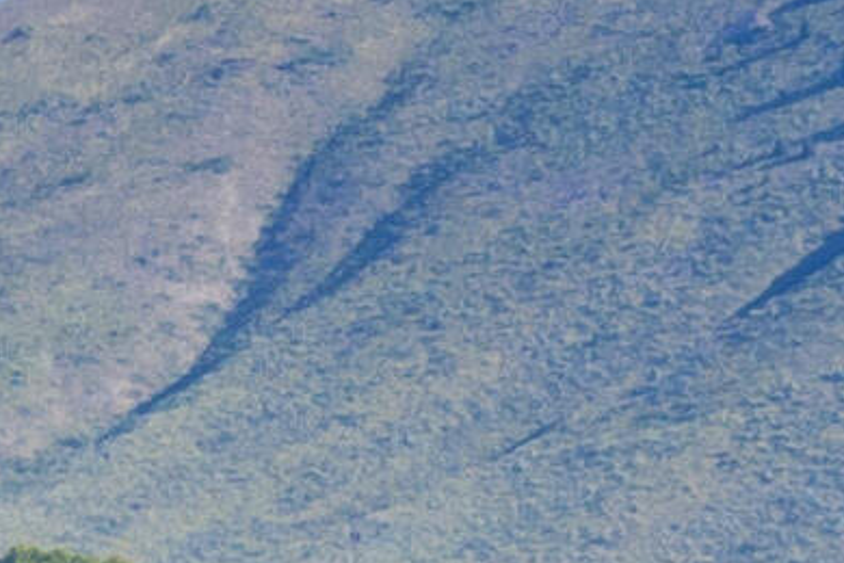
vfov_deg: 1.0
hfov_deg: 1.5
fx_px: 31132
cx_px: 2999
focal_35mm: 1328
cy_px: 783
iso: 100
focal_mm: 30.71
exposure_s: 1/400
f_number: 3.4
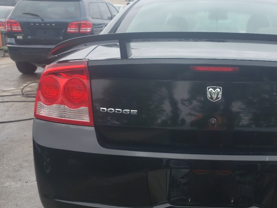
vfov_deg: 32.8
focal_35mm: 44
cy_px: 119
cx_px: 217
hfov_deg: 41.3
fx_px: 352
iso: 50
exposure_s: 1/1667
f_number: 1.5
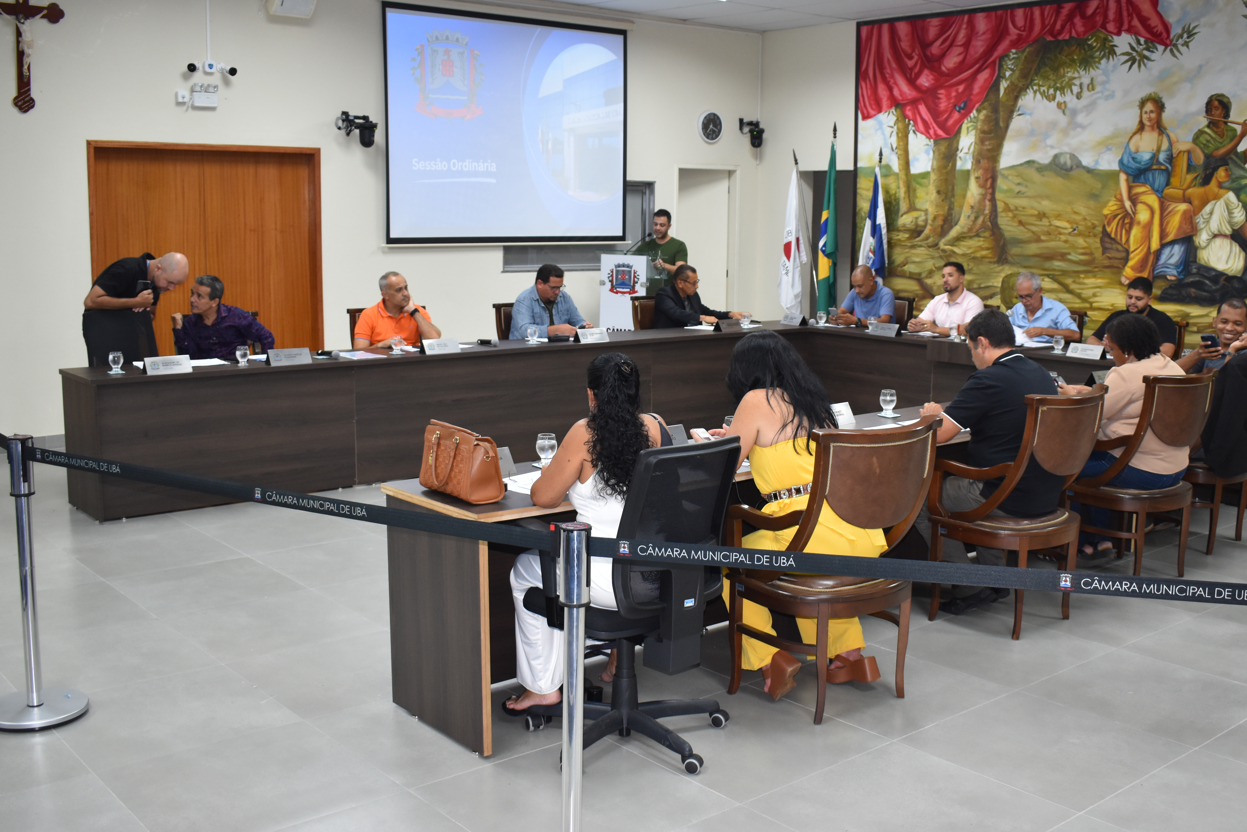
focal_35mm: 37
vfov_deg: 35.9
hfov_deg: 51.8
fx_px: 1282
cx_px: 683
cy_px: 405
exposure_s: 1/80
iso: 800
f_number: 4.5
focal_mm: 22
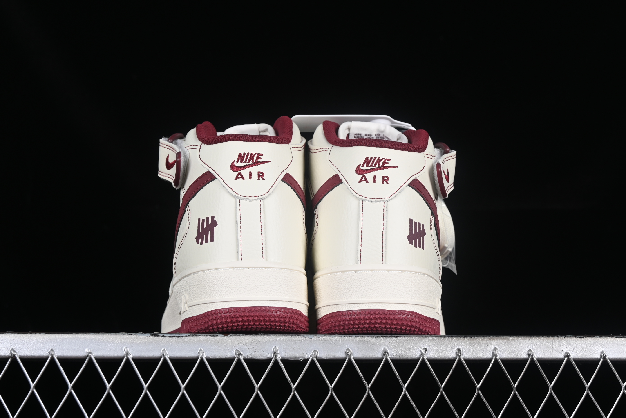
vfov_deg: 18.2
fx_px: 1304
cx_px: 313
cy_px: 209
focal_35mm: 75
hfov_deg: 27.0
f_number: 8
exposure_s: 1/80
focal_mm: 50
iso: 160
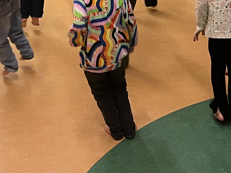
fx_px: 587
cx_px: 112
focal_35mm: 88
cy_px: -64
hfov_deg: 22.3
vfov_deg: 15.8
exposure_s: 1/50
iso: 125
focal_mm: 5.1
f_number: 1.6
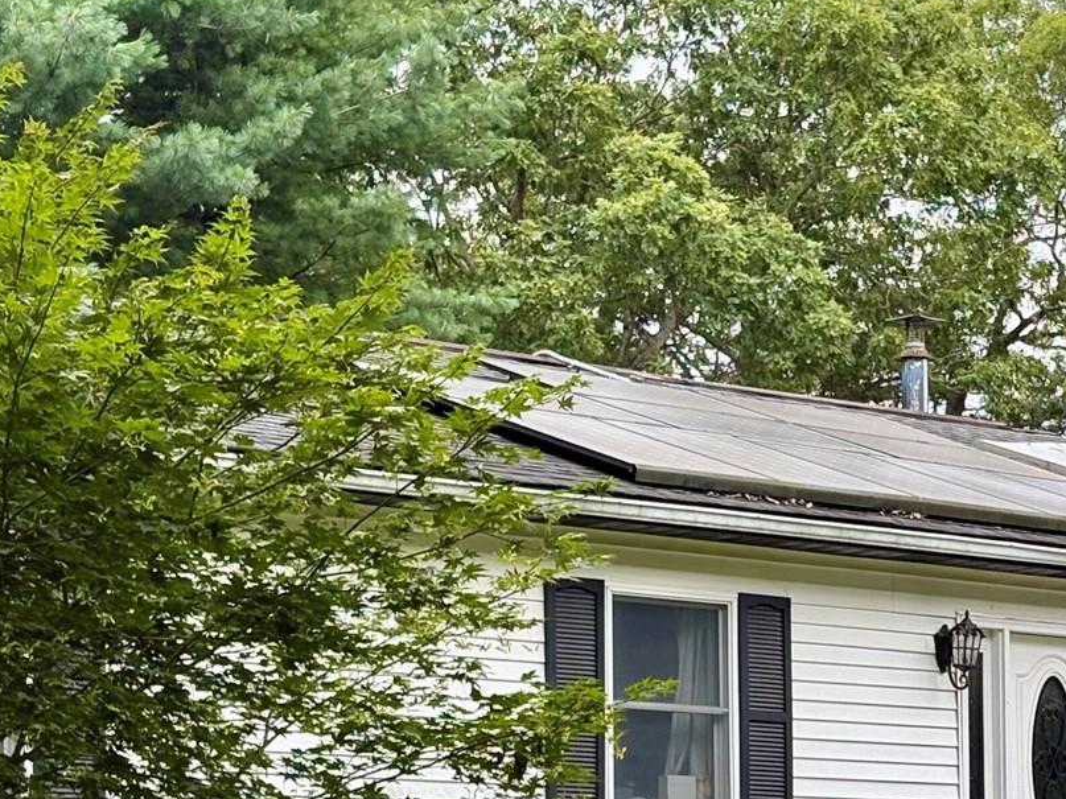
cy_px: 770
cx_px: 1090
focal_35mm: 132
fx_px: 4064
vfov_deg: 11.1
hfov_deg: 14.7
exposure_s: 1/121
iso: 32
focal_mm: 5.96
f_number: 1.6
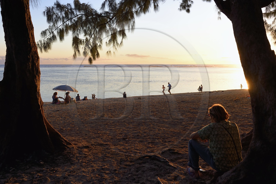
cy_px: 92
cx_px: 138
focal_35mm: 32
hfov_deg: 58.8
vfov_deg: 41.0
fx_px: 245
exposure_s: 1/200
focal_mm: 32
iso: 200
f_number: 7.1
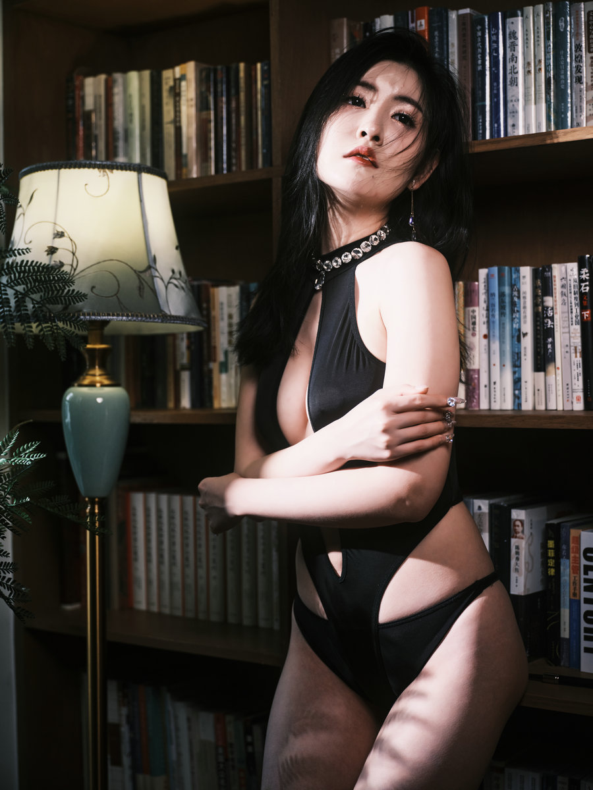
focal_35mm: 57
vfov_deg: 33.8
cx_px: 296
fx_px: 1302
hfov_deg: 25.7
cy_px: 395
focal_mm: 72
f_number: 4
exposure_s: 1/100
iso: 1600
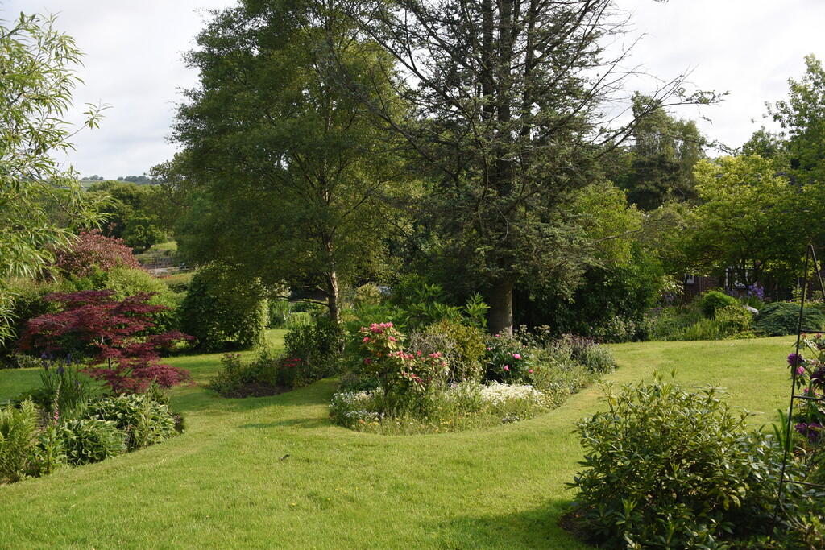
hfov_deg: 53.1
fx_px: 825
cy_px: 275
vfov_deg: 36.9
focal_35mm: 36
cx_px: 412
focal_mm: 36
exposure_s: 1/1000
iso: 400
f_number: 6.3
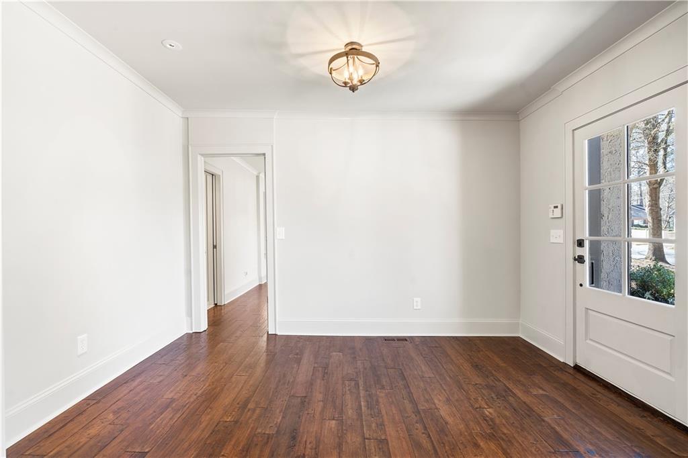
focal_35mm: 16
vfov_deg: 73.7
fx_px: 306
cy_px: 229
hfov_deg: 96.8
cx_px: 344
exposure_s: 1/2
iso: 640
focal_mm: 16
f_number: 8
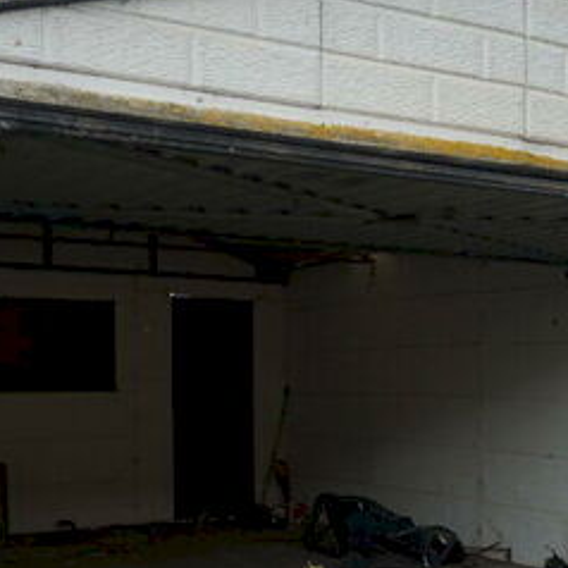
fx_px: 1114
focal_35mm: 60
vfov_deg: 28.0
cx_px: 449
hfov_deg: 28.1
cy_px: 450
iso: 200
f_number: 5.6
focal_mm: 16
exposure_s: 1/80
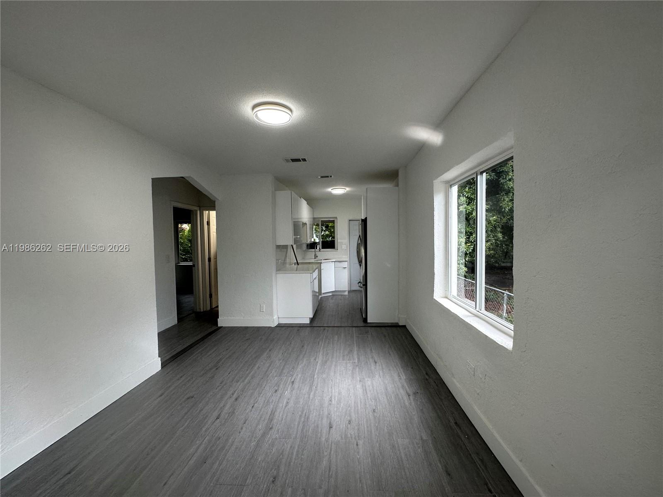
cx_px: 332
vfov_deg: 85.7
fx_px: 268
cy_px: 248
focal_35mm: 14
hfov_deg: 102.1
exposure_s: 1/120
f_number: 2.2
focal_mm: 2.22
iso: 160
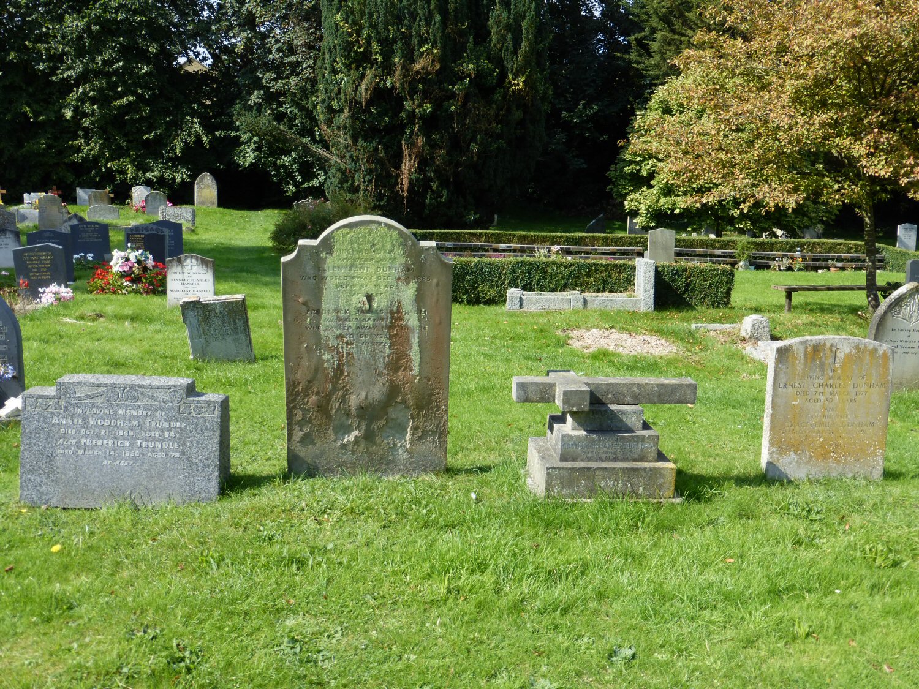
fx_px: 929
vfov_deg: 40.7
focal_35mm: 35
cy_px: 344
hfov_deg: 52.6
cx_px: 460
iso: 100
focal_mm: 6.1
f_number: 3.7
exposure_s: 1/400
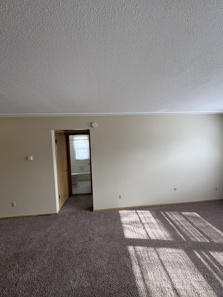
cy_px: 148
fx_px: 120
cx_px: 112
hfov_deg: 85.7
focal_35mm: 14
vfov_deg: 102.1
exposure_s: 1/131
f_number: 2.2
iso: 64
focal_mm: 2.22
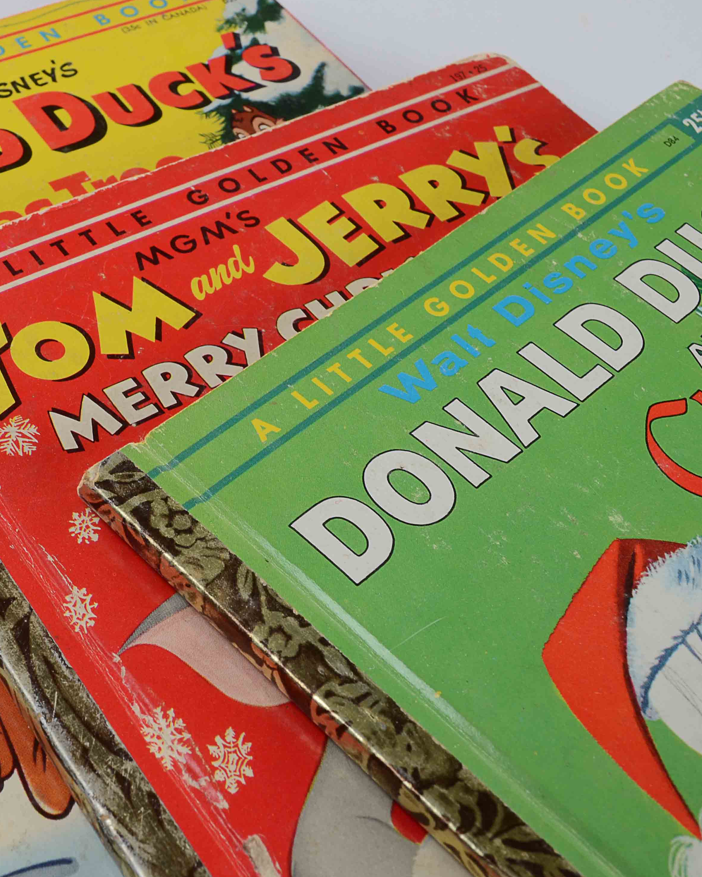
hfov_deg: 28.2
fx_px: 1351
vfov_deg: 36.0
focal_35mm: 52
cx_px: 90
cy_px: 439
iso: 100
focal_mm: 22
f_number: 11
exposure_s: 1/80
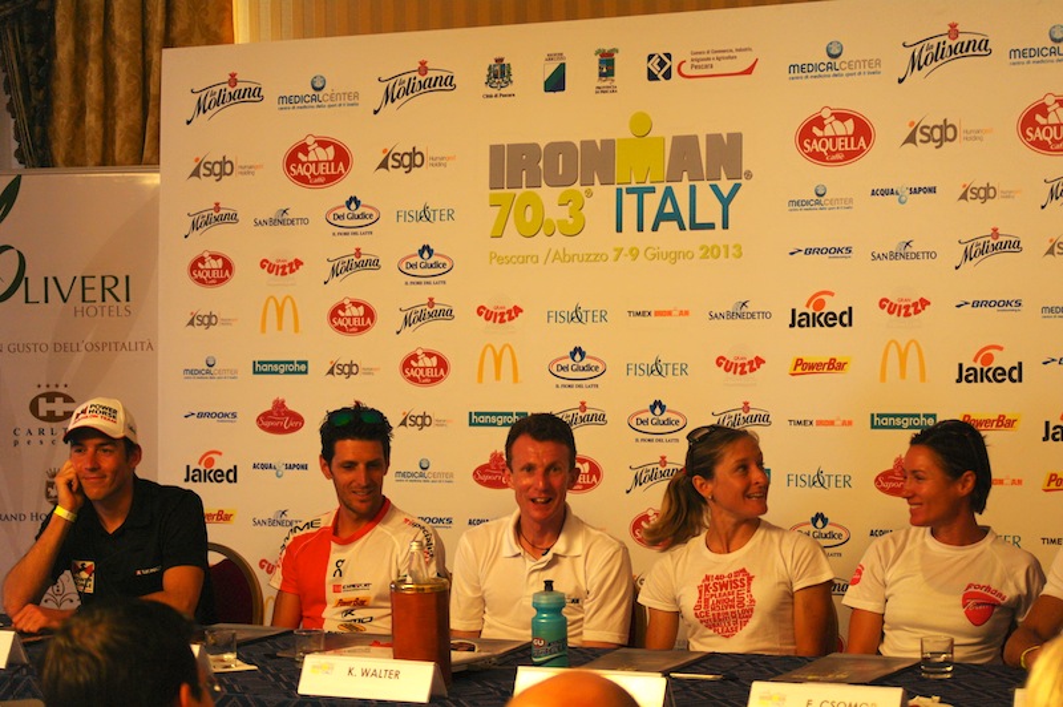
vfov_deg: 17.7
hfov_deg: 26.3
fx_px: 2272
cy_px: 354
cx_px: 532
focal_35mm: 77
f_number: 4
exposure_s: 1/25
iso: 400
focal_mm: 50
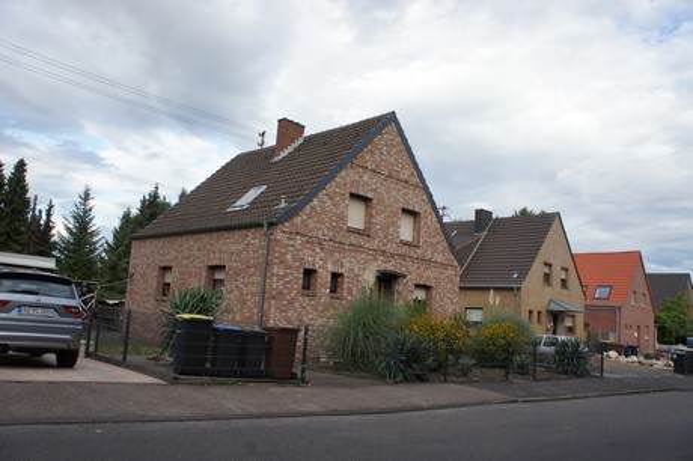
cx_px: 346
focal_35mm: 27
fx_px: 519
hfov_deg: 67.4
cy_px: 230
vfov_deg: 47.9
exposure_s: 1/250
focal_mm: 18
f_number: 7.1
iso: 400
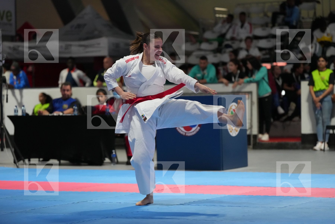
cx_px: 168
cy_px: 112
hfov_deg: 17.6
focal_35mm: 116
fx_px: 1079
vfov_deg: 11.8
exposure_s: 1/500
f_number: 2.8
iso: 5000
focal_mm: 116
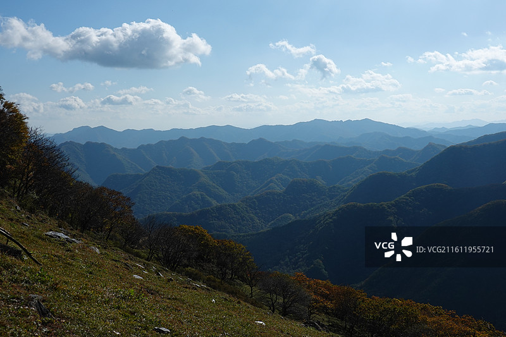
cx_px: 253
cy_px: 168
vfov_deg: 29.2
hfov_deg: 42.8
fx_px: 646
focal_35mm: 46
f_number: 7.1
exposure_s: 1/1000
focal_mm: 16.86
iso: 125
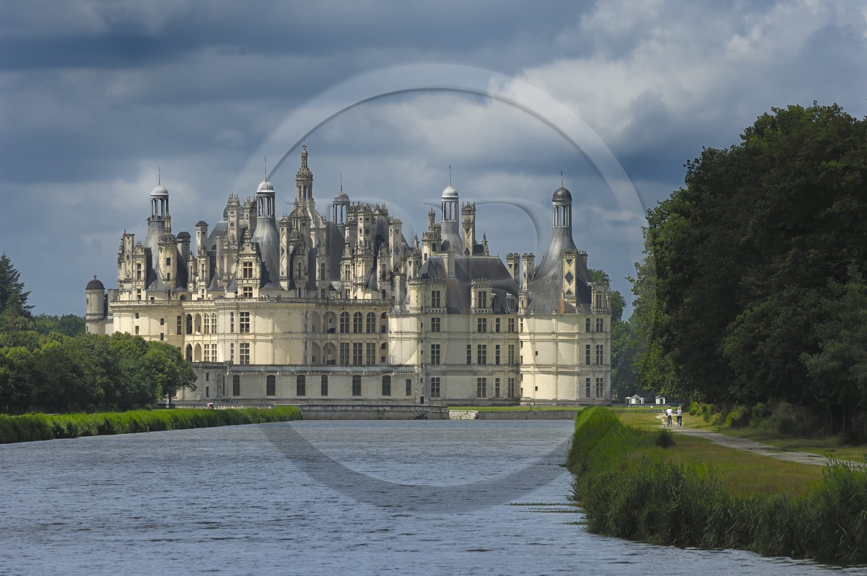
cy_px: 288
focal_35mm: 285
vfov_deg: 4.8
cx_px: 434
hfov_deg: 7.2
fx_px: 6854
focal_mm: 190
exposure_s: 1/160
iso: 100
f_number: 8.5
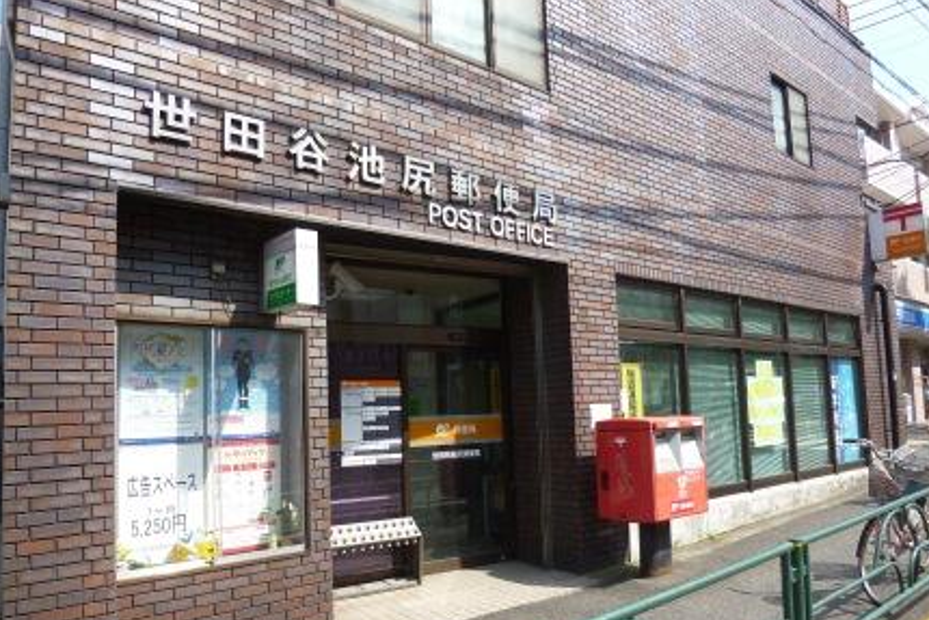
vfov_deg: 49.4
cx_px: 464
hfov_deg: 69.4
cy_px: 352
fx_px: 671
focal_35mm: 26
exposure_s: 1/640
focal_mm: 4.3
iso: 100
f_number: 2.5
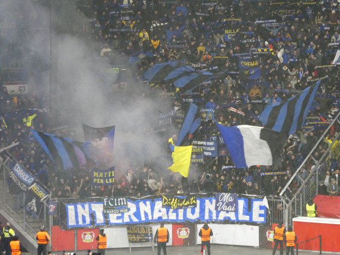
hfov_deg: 7.9
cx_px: 170
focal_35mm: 250
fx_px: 2456
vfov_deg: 5.9
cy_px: 128
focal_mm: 44.8
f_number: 5.6
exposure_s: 1/80
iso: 1000
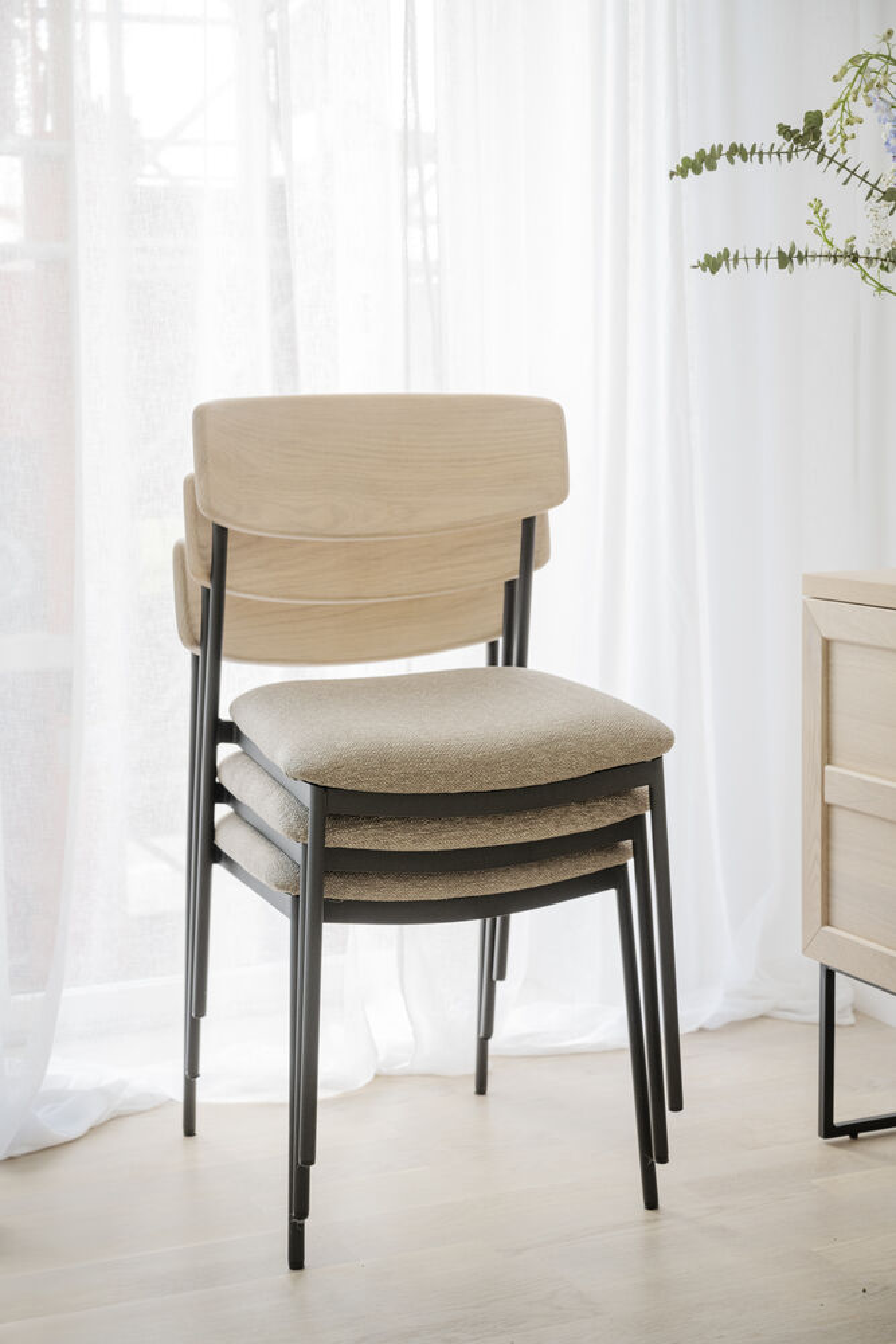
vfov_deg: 35.6
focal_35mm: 56
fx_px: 2090
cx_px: 448
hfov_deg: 24.2
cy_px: 672
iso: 500
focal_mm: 56
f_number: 4
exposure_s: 1/100
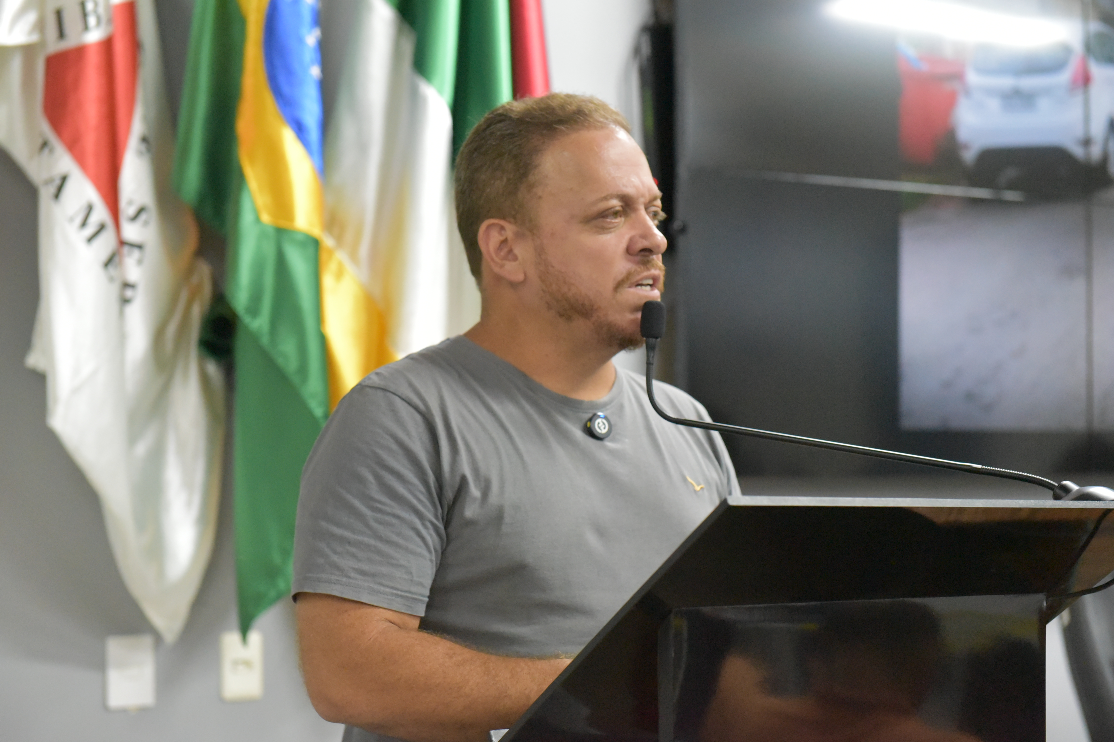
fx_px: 2166
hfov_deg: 28.8
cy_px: 371
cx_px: 557
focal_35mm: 70
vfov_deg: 19.5
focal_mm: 70
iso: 12800
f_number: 4.5
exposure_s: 1/320
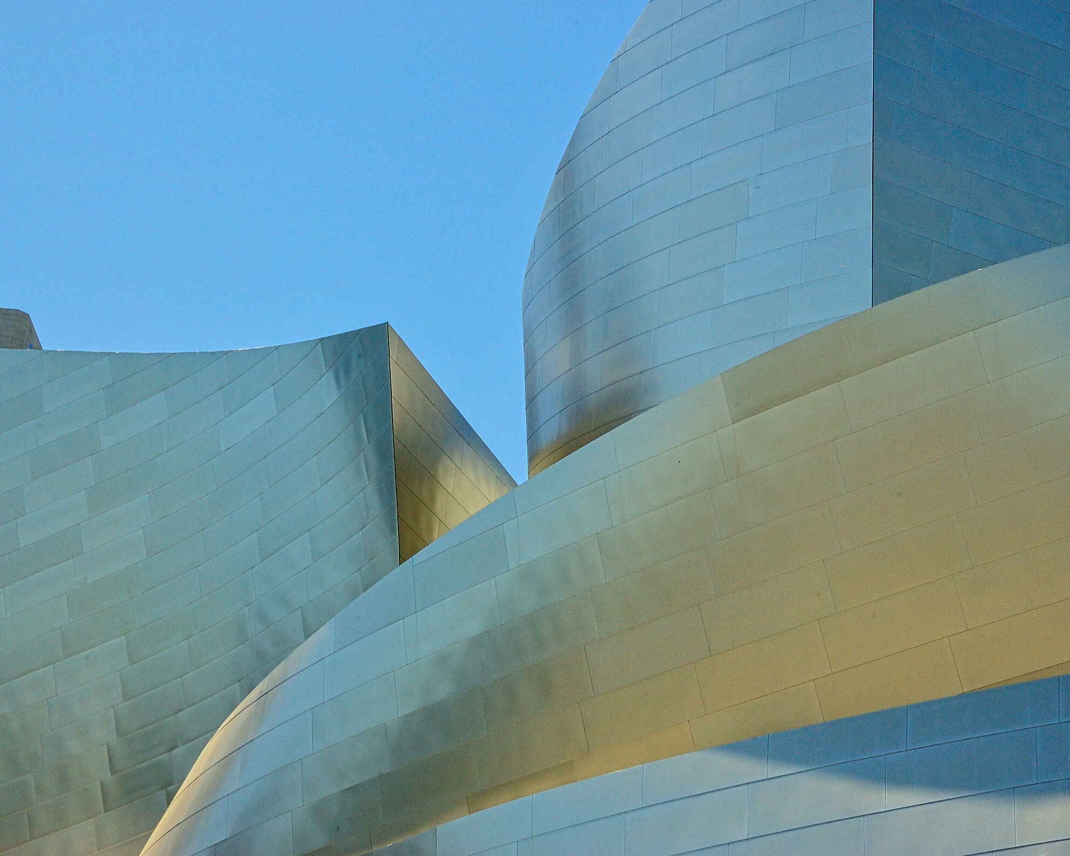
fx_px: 2058
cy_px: 426
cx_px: 632
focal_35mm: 65
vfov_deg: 23.5
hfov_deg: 29.1
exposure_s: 1/80
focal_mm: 38
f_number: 20
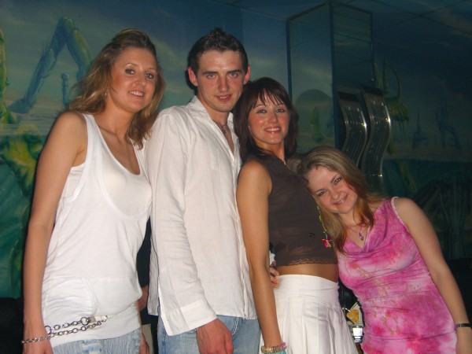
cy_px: 177
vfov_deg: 31.5
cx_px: 236
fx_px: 627
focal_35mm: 46
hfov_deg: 41.2
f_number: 3.1
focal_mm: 9.5
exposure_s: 1/60
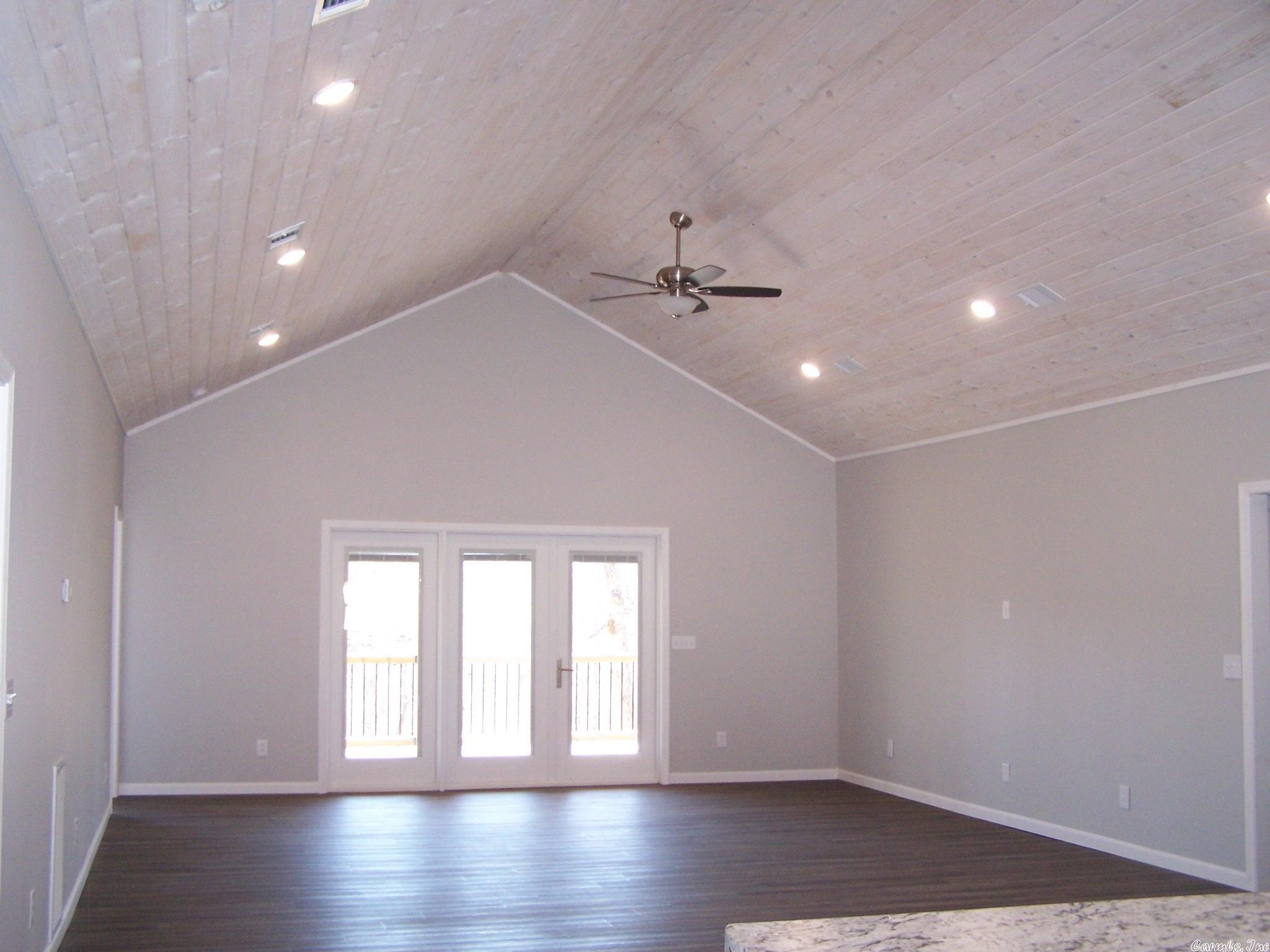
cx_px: 635
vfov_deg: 37.7
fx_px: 1394
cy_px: 476
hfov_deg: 49.0
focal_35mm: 38
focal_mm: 6.3
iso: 140
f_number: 2.8
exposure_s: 1/90
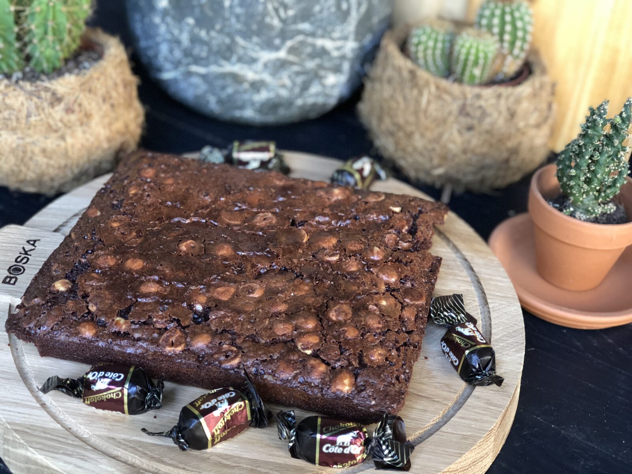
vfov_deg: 25.7
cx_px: 316
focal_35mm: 57
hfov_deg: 33.8
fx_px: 1041
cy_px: 237
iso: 320
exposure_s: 1/60
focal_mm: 6.6
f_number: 2.8
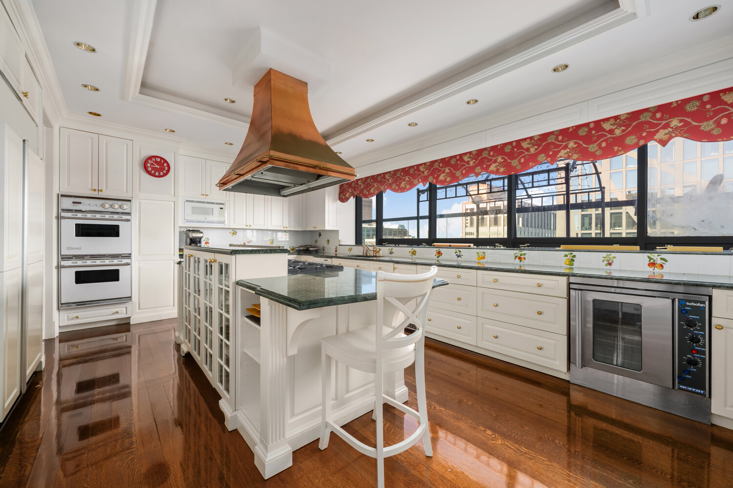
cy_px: 244
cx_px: 366
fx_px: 285
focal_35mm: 14
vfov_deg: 81.2
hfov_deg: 104.3
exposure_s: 1.3
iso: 800
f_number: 18
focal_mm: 14
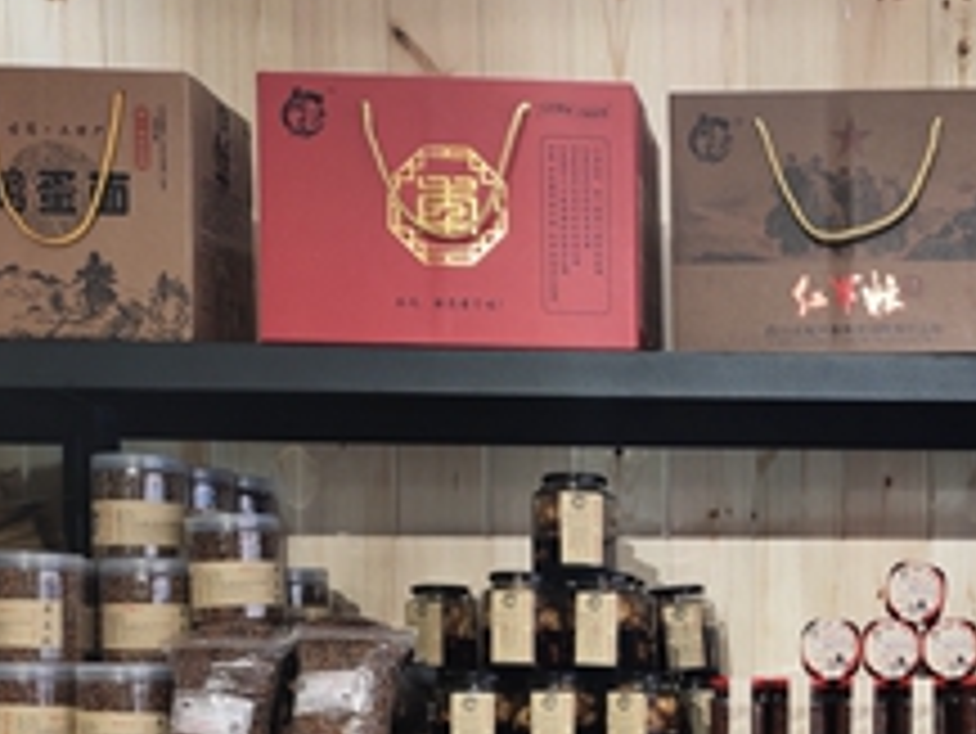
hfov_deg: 33.0
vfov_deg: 26.1
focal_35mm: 53
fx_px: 1495
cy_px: 736
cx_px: 989
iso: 146
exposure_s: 1/100
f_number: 1.79
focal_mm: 4.76
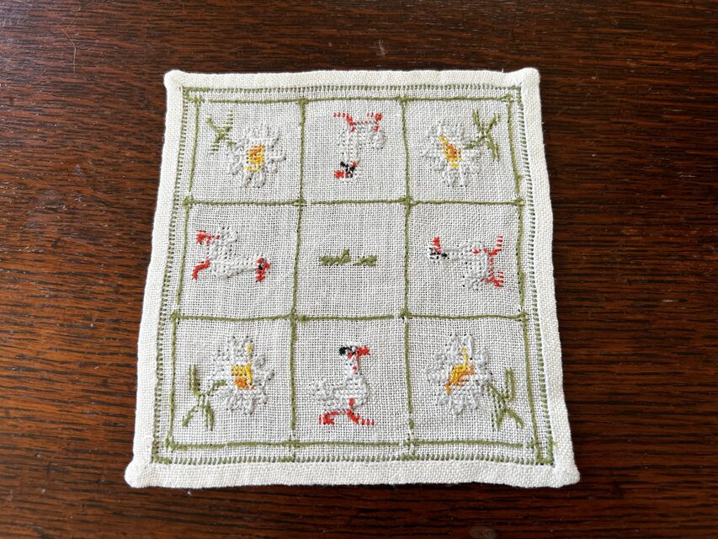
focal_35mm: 26
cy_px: 270
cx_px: 359
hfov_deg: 67.3
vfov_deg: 53.1
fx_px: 539
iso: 80
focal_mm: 5.7
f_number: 1.5
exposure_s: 1/121
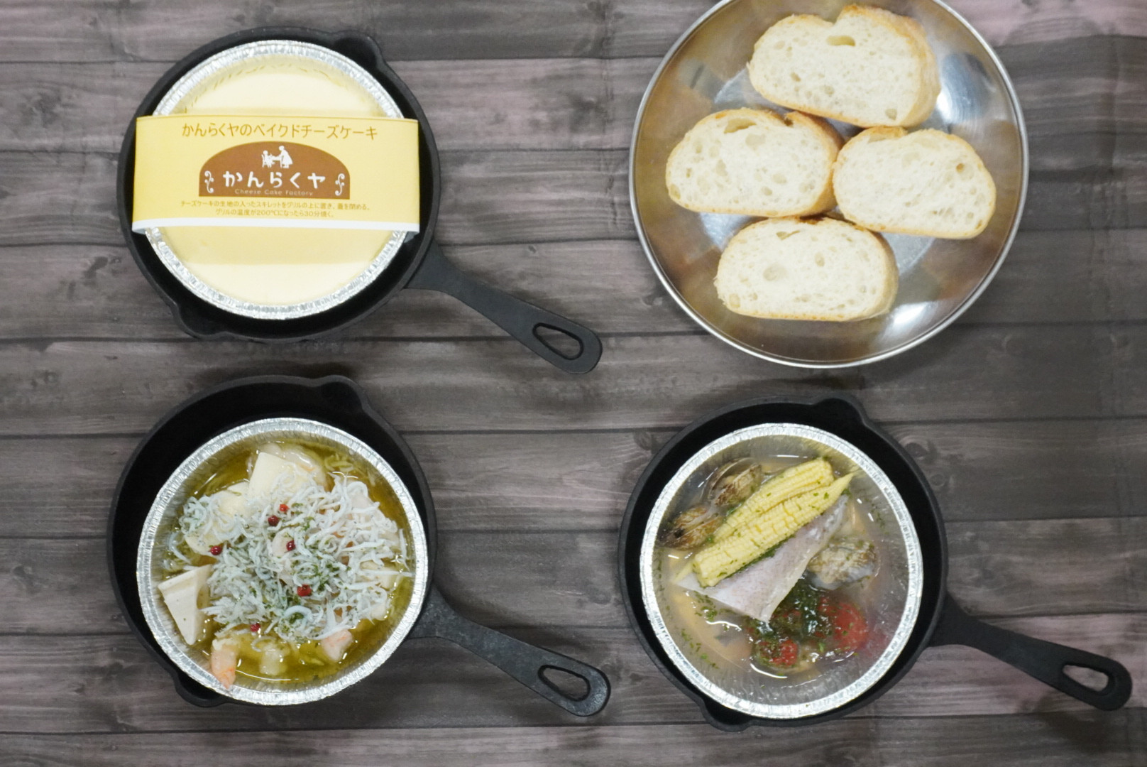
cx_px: 574
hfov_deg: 47.9
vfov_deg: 33.1
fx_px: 1291
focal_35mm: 40
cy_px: 384
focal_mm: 27
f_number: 8
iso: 8000
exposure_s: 1/200
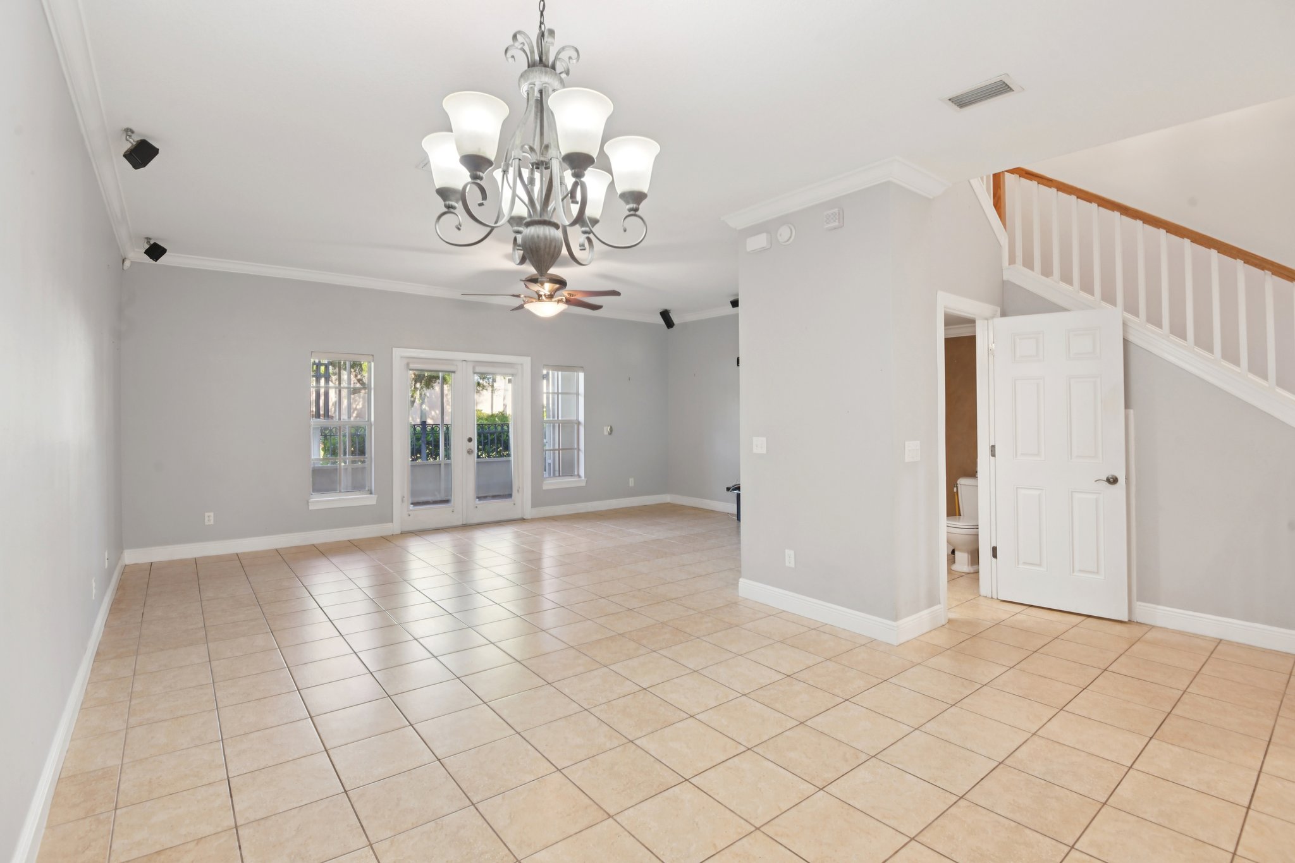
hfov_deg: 96.7
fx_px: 575
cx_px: 648
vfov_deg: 73.7
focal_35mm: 16
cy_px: 432
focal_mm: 16
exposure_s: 1/10
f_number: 8
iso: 400
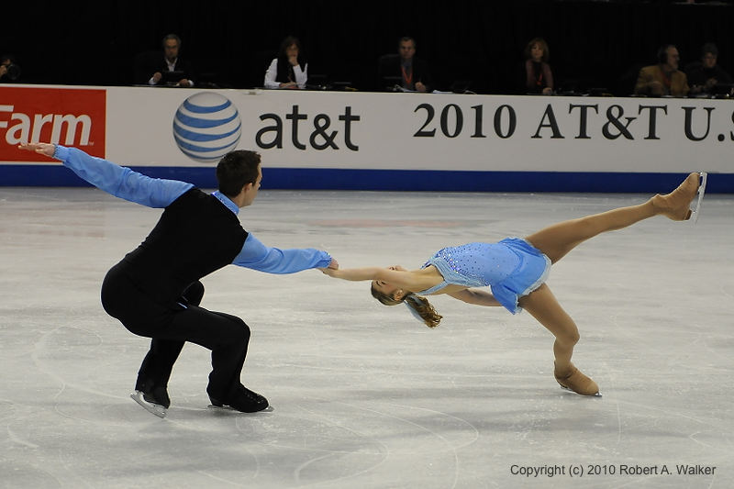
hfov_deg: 19.5
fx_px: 2140
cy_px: 244
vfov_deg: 13.0
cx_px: 367
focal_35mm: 105
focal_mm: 70
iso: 1000
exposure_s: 1/1250
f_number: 2.8
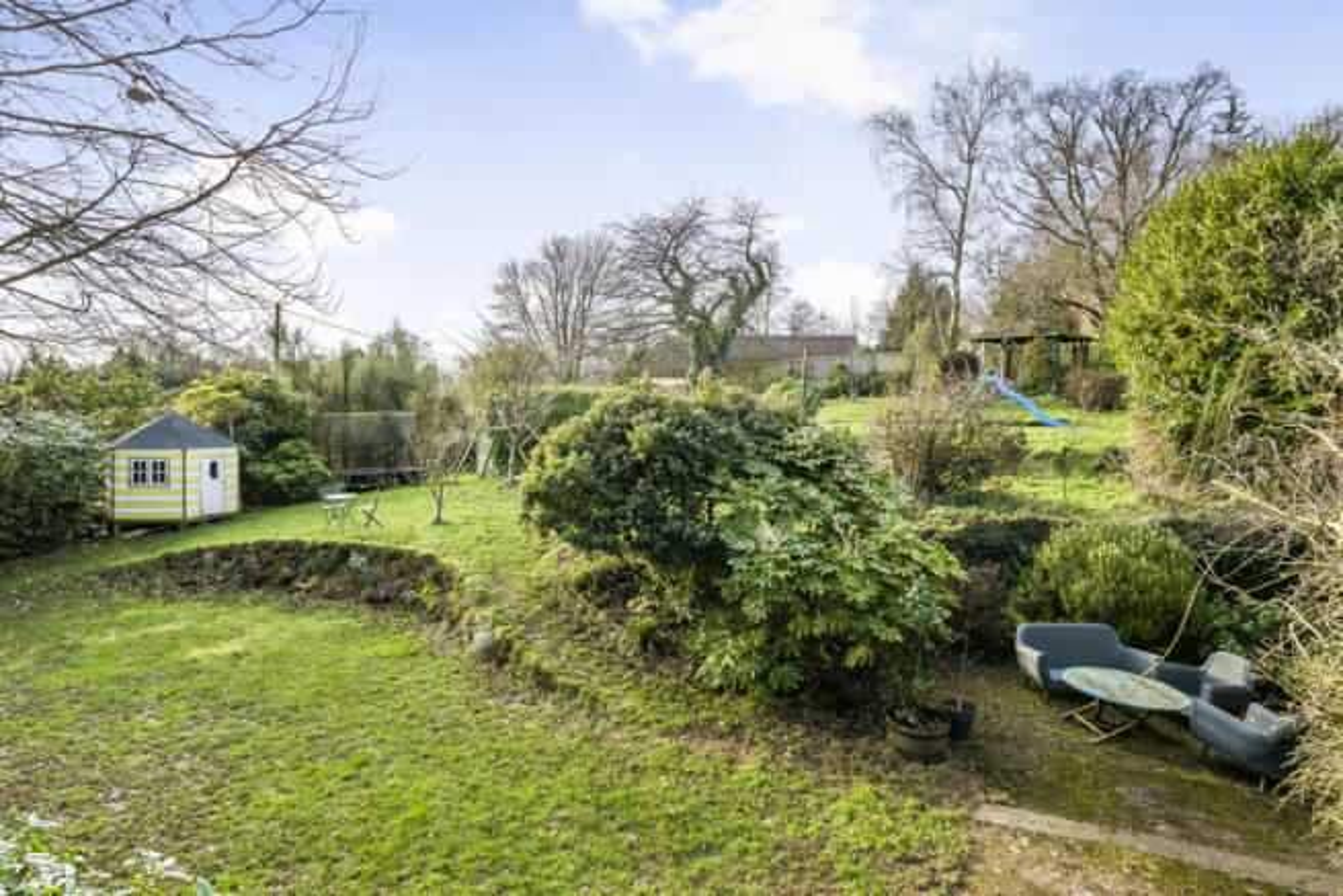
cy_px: 448
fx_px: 672
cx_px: 672
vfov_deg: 67.4
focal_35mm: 18
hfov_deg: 90.0
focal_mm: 12
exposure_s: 1/160
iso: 400
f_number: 5.6
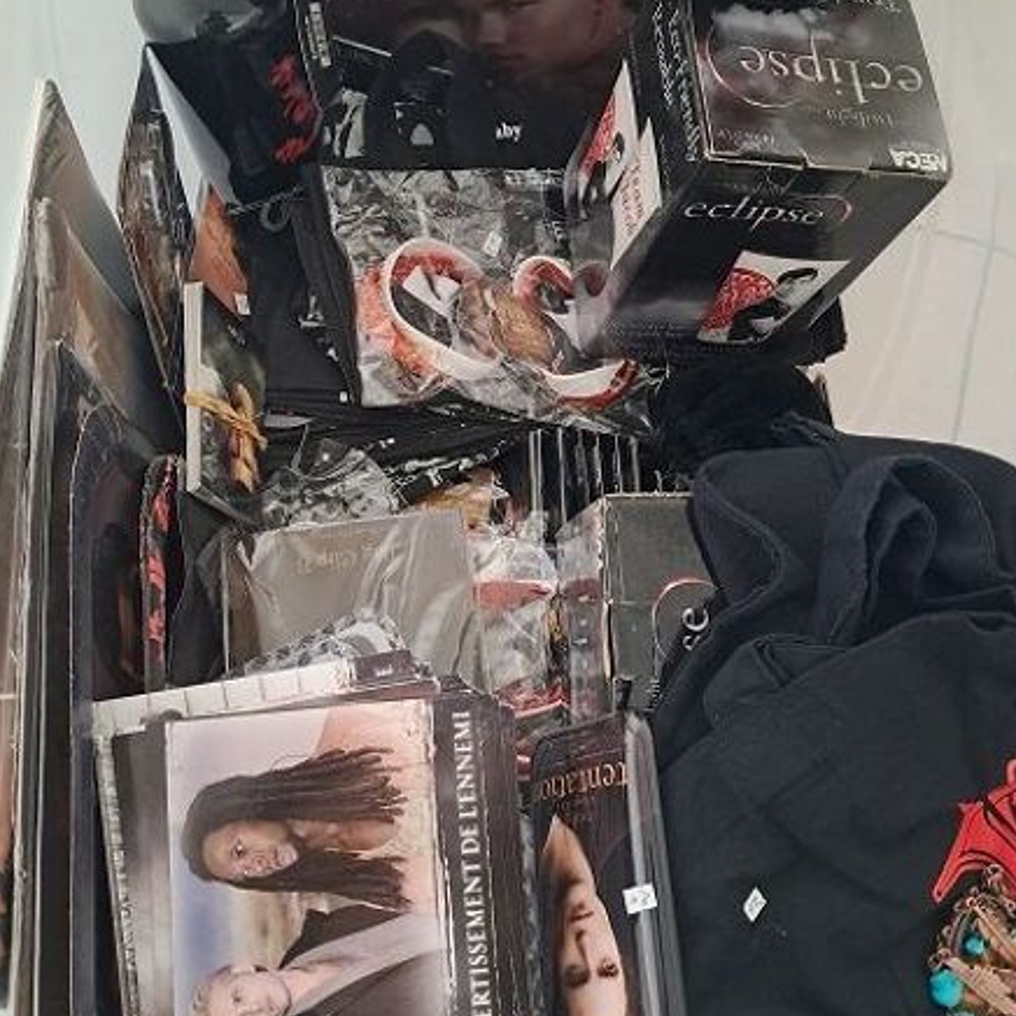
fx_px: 1162
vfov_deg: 47.2
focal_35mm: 35
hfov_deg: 47.2
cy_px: 482
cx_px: 529
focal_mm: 4
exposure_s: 1/25
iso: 640
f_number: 1.8
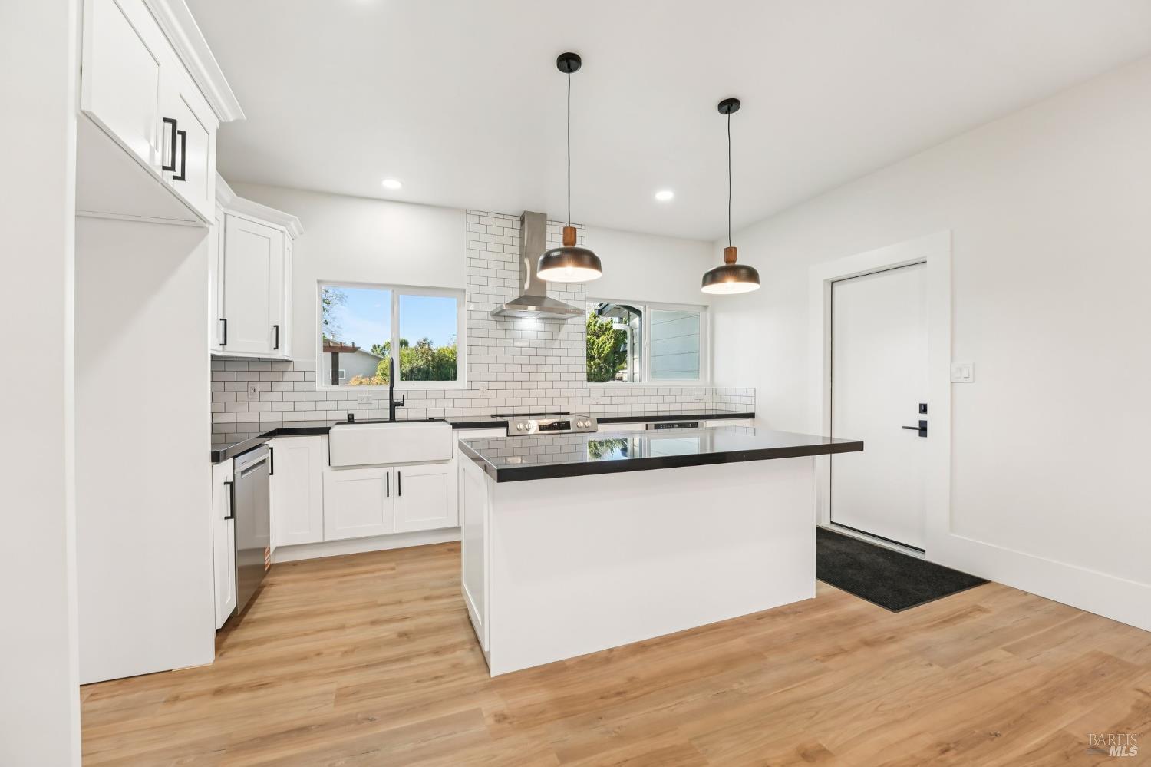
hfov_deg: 104.3
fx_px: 447
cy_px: 384
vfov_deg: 81.2
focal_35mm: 14
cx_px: 576
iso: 640
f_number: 8
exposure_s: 1/50
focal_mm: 14
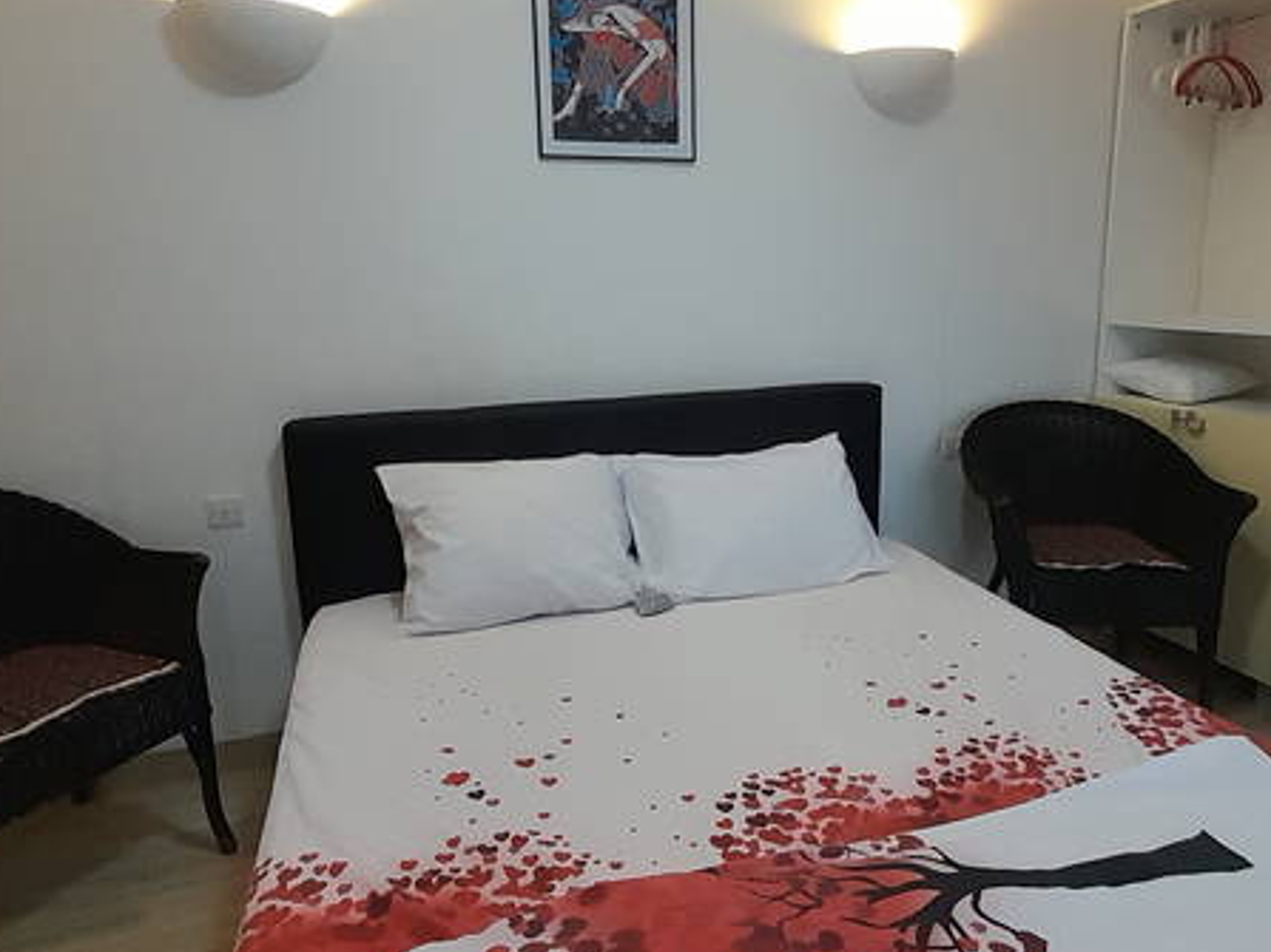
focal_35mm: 23
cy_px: 449
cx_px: 671
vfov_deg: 58.8
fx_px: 844
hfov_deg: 73.9
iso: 200
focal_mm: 1.13
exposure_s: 1/25
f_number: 2.2
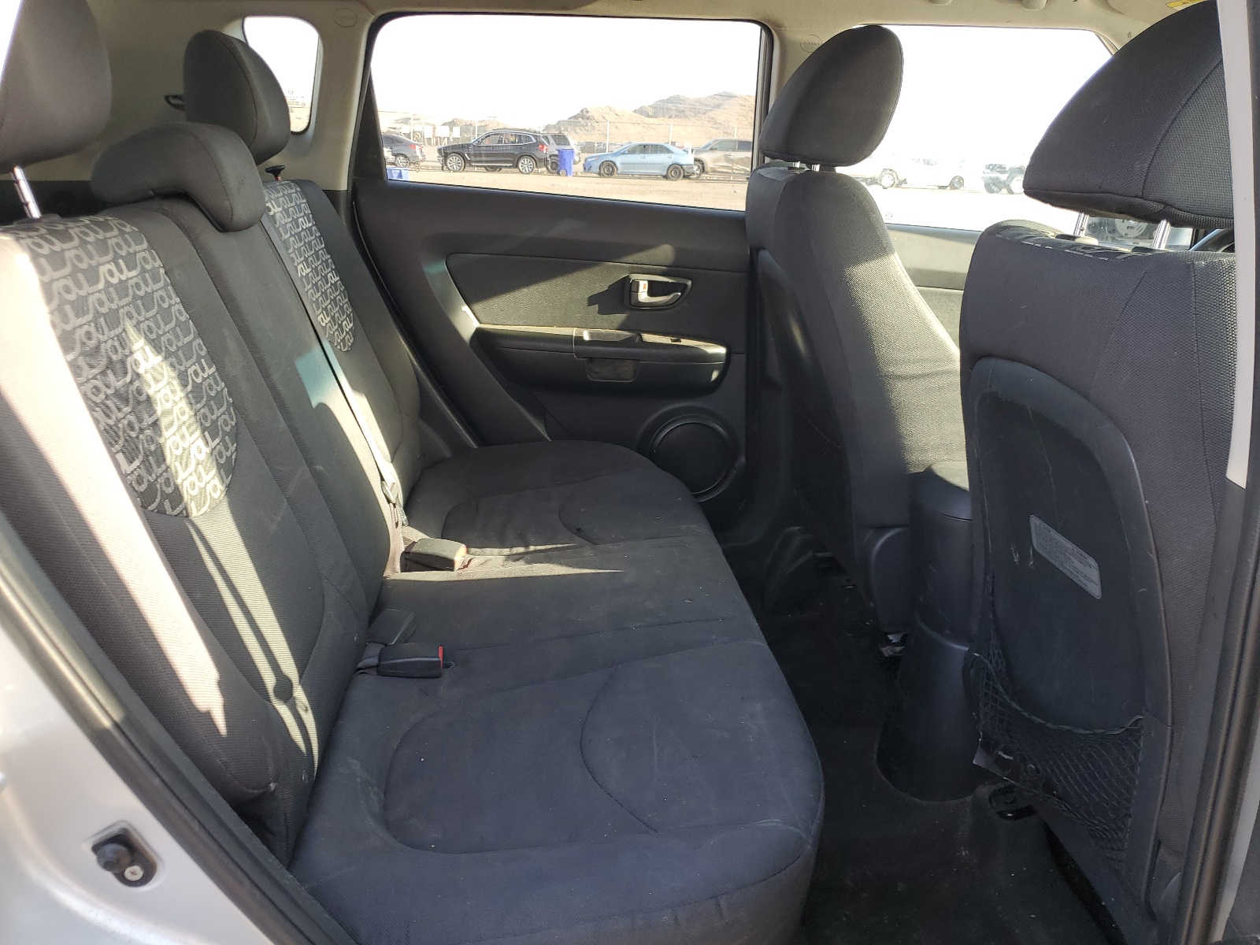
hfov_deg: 67.3
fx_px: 946
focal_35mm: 26
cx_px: 630
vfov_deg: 53.1
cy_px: 472
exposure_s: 1/120
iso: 52
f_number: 1.5
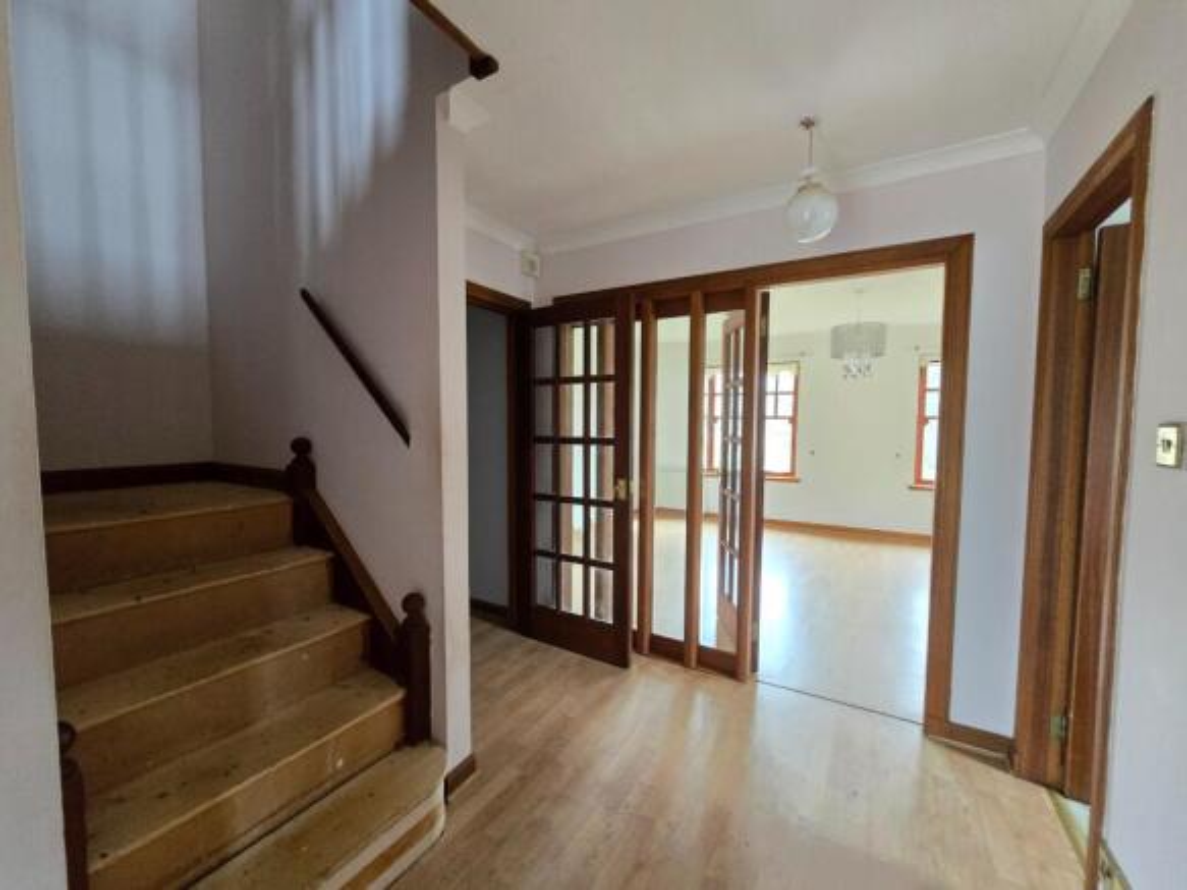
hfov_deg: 106.2
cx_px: 594
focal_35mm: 13
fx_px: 446
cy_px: 445
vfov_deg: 89.9
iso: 1250
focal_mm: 2.2
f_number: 2.2
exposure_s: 1/33.3
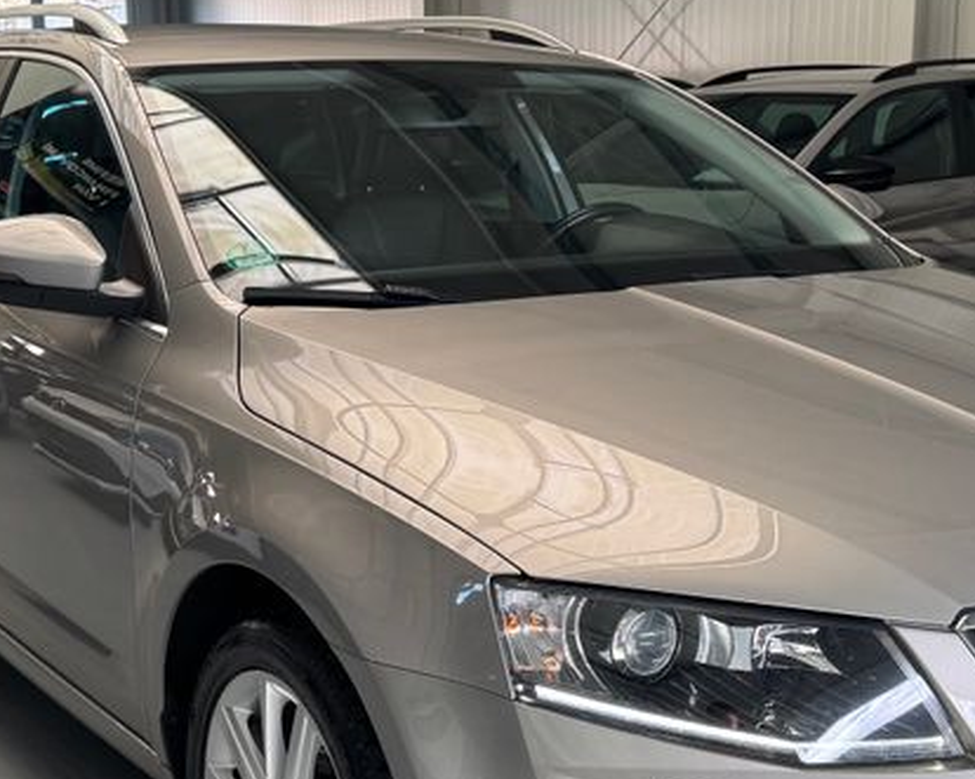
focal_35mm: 58
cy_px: 457
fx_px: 1673
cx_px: 424
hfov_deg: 32.4
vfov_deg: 26.2
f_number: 1.78
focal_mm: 6.76
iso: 100
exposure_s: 1/121
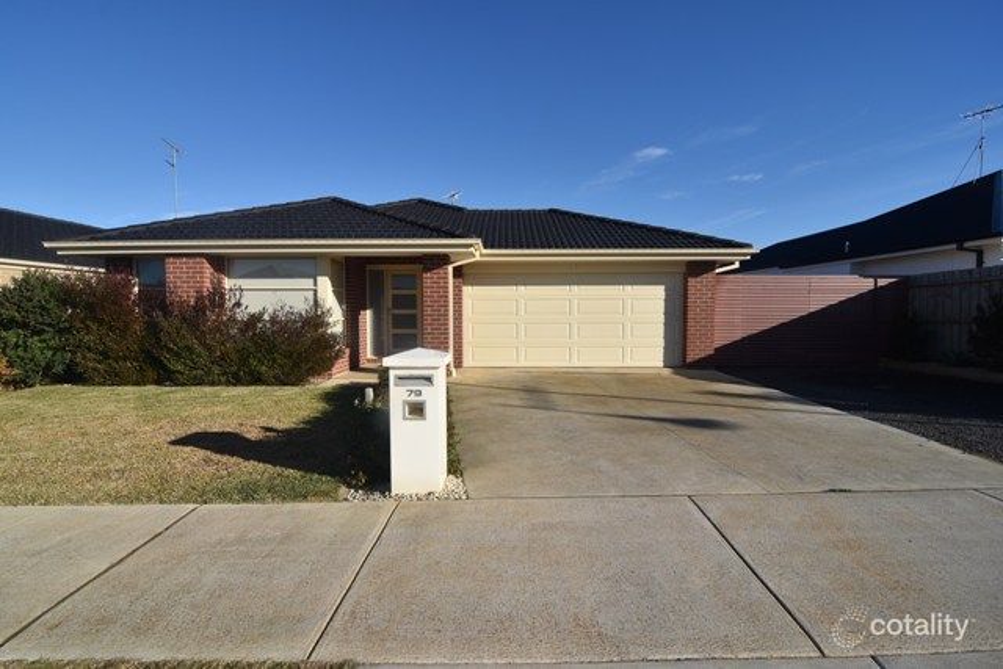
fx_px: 460
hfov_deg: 95.0
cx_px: 502
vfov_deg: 72.1
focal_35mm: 16
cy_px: 334
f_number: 9
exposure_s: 1/200
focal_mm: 11
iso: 100
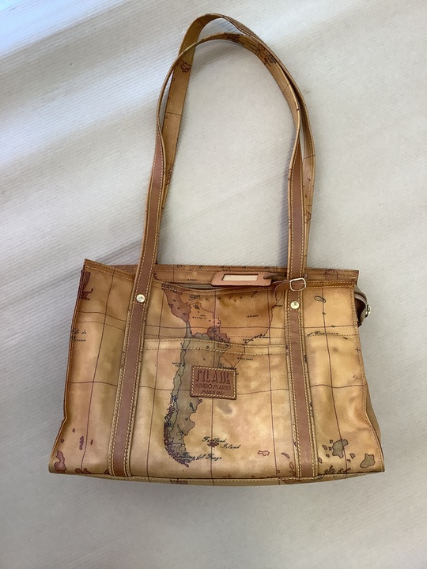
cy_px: 284
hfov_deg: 45.4
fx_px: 510
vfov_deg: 58.4
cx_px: 214
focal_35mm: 31
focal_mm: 3.3
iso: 100
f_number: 2.4
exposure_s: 1/100
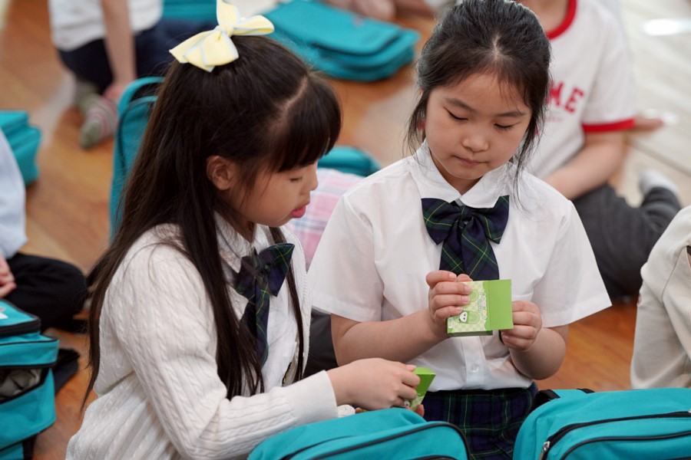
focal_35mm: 124
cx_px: 346
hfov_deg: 16.5
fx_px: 2380
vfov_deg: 11.1
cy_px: 230
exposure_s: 1/160
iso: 1600
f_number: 4
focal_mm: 124
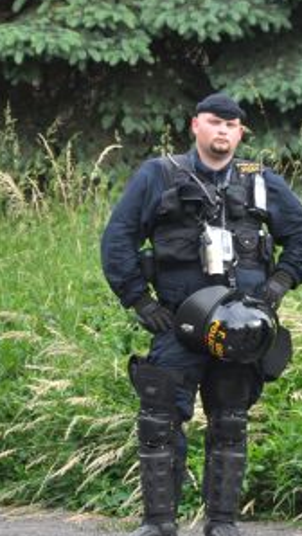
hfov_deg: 3.6
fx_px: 4733
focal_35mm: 333
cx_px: 356
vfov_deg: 6.5
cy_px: 372
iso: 400
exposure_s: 1/125
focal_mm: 105
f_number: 8
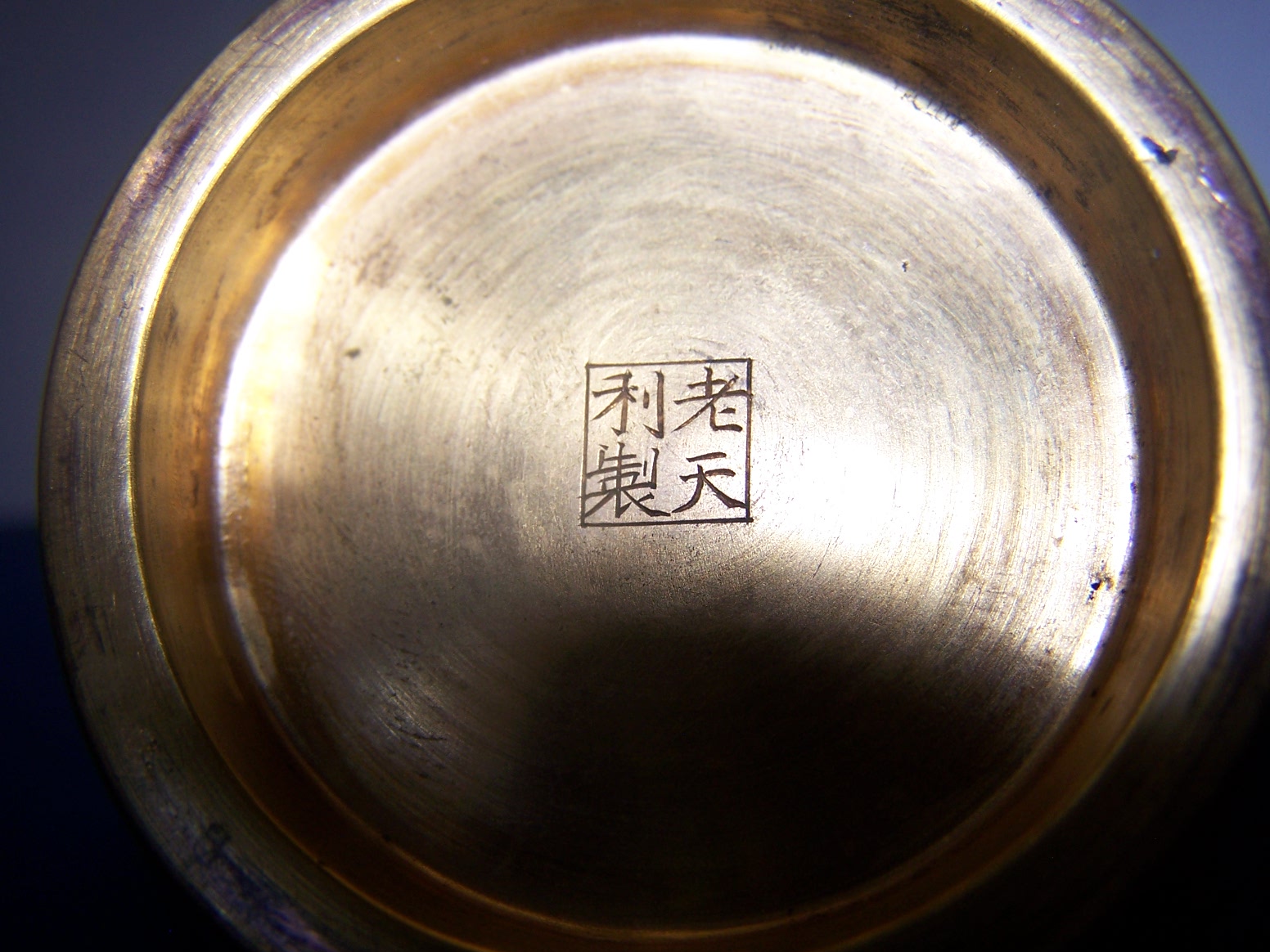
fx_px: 1394
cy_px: 476
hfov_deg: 49.0
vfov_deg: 37.7
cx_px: 635
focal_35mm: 38
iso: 80
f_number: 2.8
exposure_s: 1/60
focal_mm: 6.3
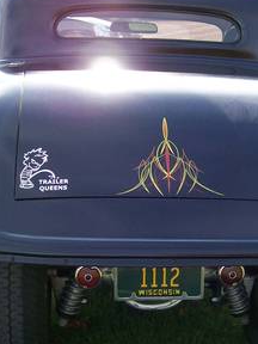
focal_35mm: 75
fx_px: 745
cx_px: 162
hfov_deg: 19.6
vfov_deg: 25.8
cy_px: 232
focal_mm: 6
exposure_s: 1/345
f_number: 2.7
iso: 80
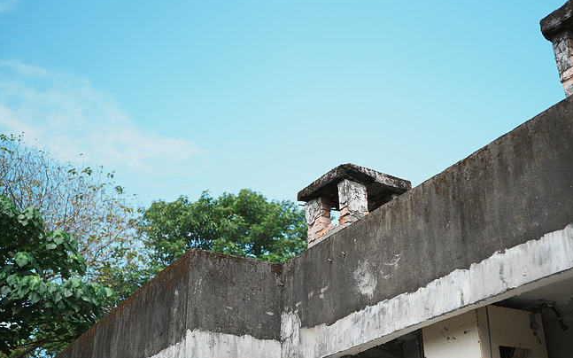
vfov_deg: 29.7
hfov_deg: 46.0
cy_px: 219
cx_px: 342
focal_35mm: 43
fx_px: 671
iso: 100
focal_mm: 35
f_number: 1.4
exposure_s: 1/5000
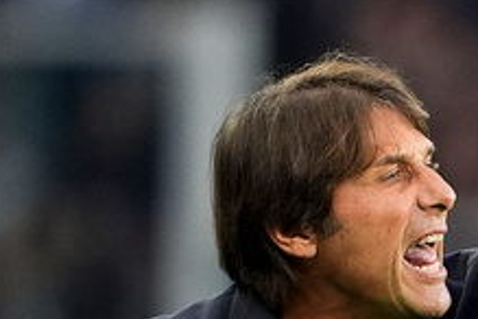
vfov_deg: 1.5
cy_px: 324
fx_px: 12414
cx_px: 528
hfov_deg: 2.2
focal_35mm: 935
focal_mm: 400
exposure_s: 1/1000
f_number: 2.8
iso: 1250
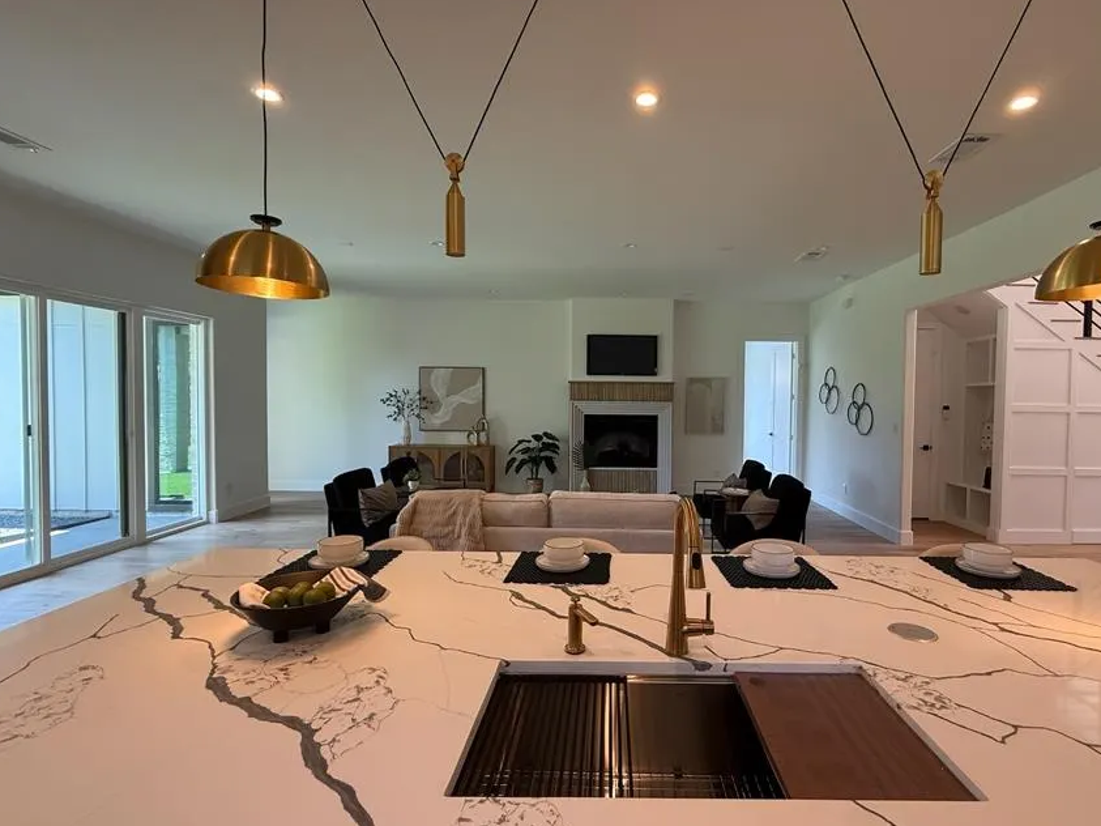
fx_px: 541
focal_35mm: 17
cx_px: 615
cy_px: 414
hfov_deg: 90.6
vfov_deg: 74.7
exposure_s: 1/120
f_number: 2.2
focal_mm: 2.22
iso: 250
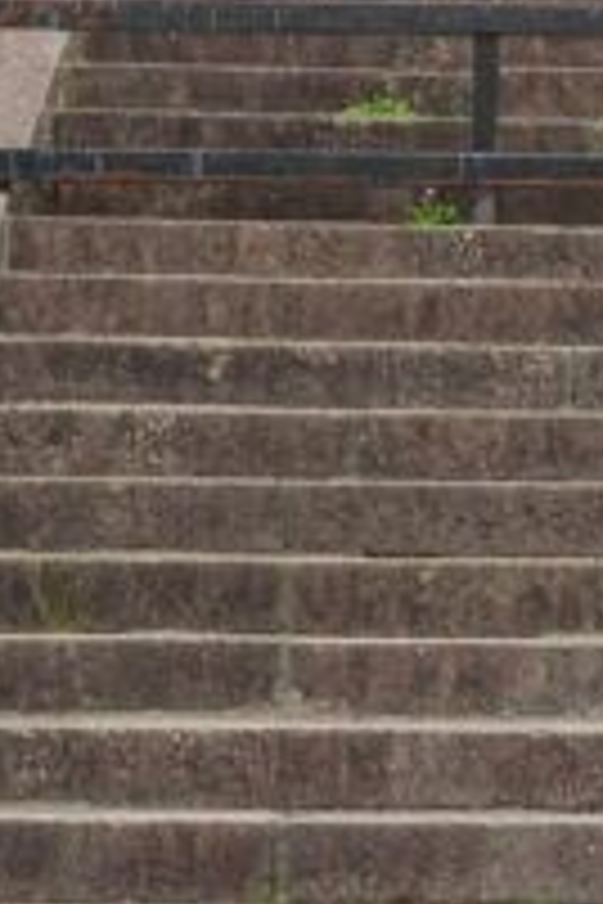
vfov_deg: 11.1
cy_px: -459
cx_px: 868
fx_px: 4472
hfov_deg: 7.6
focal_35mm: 178
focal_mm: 23.5
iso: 400
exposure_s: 1/750
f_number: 4
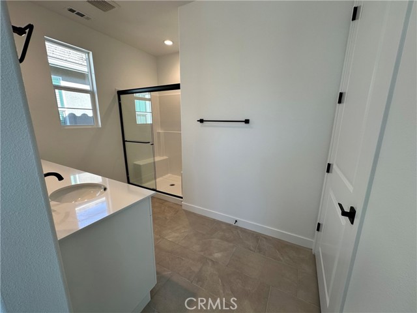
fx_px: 169
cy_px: 156
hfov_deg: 102.1
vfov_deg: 85.7
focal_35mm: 14
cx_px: 208
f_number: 2.2
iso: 64
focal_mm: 2.22
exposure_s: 1/99
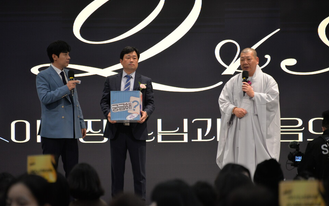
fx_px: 2753
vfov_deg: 4.3
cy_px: 96
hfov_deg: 6.8
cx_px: 164
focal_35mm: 307
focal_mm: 300
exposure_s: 1/60
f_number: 5.6
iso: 1600
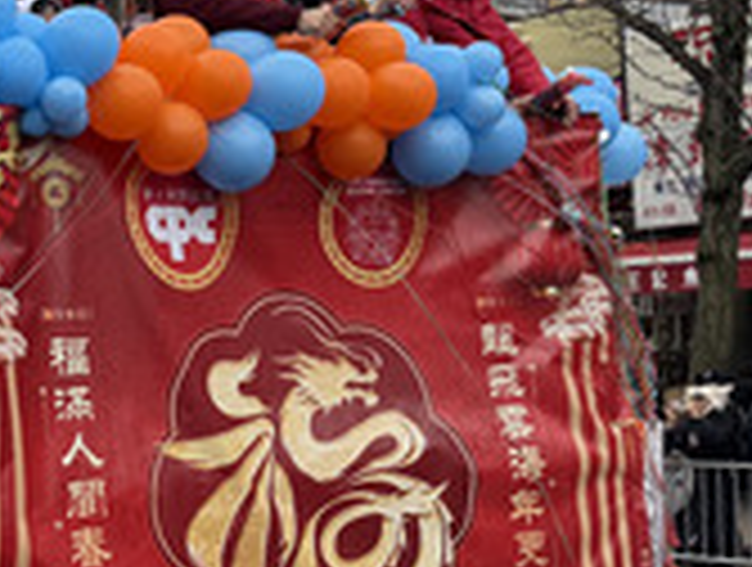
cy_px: 324
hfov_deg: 20.5
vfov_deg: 17.2
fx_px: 1872
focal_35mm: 86
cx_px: -261
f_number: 1.78
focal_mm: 6.76
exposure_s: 1/2053
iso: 100
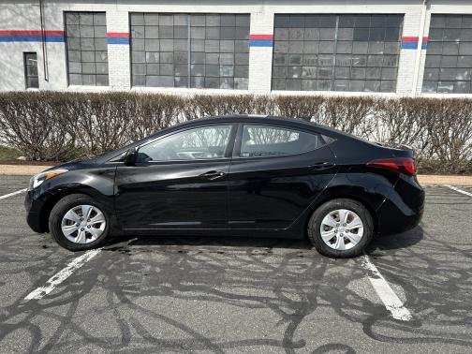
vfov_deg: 53.1
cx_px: 236
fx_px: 355
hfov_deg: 67.3
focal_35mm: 26
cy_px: 177
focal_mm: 5.7
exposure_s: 1/1751
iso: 50
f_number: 1.5
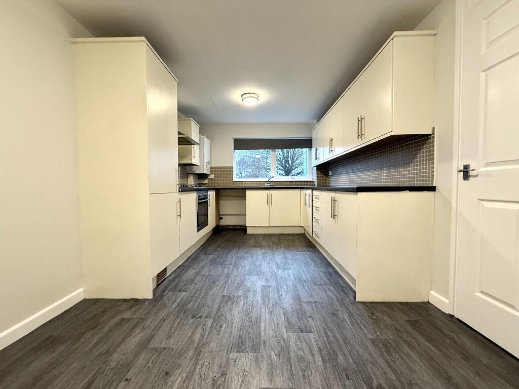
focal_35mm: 14
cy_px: 194
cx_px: 260
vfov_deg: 85.7
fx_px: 210
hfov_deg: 102.1
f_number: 2.2
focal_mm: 2.22
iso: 320
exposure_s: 1/50
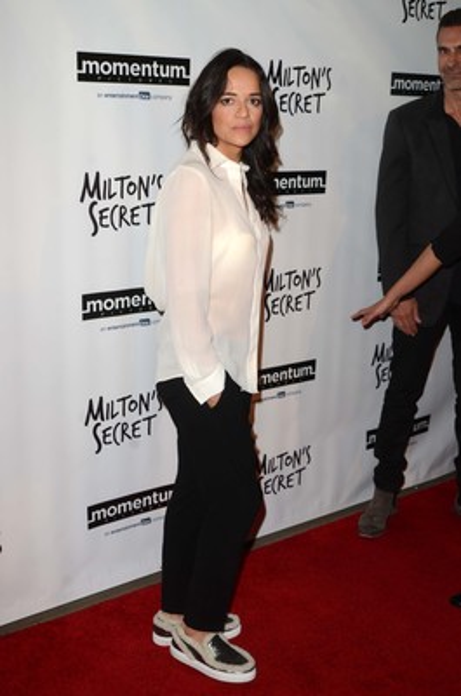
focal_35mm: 45
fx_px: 868
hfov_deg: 29.7
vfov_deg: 43.7
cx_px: 230
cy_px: 348
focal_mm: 30
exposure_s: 1/250
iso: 400
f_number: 9
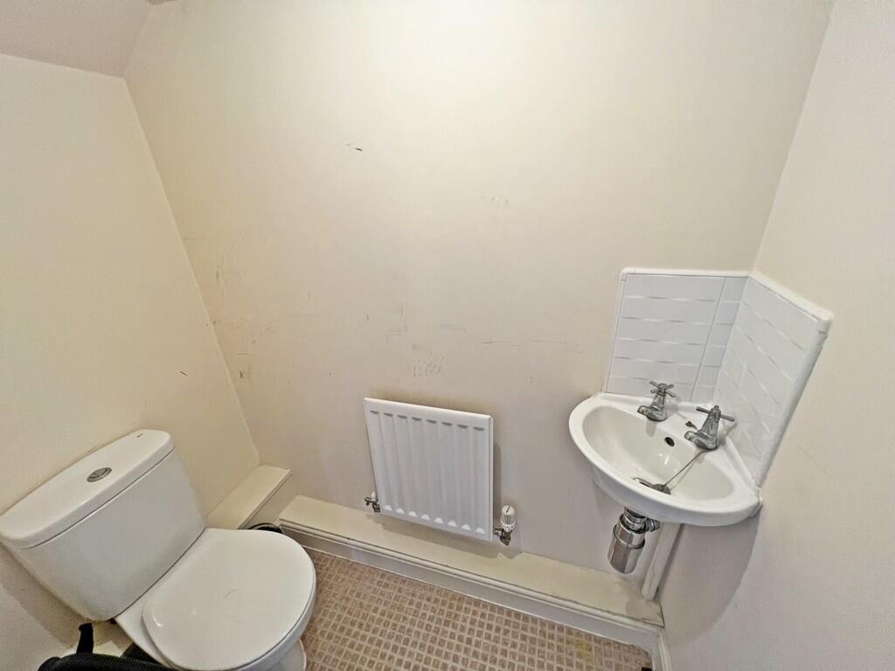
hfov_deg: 106.2
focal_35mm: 13
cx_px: 448
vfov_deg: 89.9
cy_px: 336
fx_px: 336
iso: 200
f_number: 1.8
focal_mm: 1.57
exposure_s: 1/100
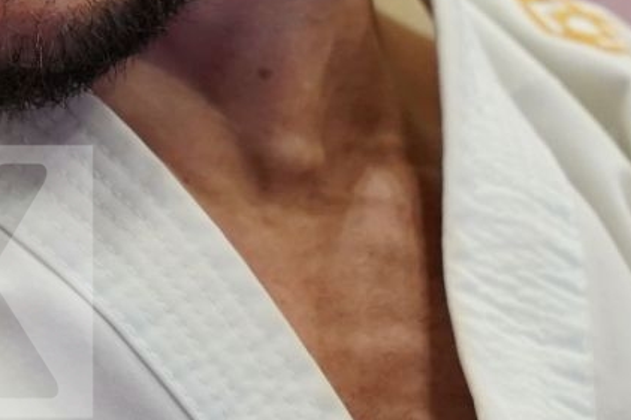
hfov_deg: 0.8
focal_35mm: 2562
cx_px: -46
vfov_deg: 0.5
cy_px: -250
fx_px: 44886
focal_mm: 400
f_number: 2.8
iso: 1600
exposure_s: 1/500
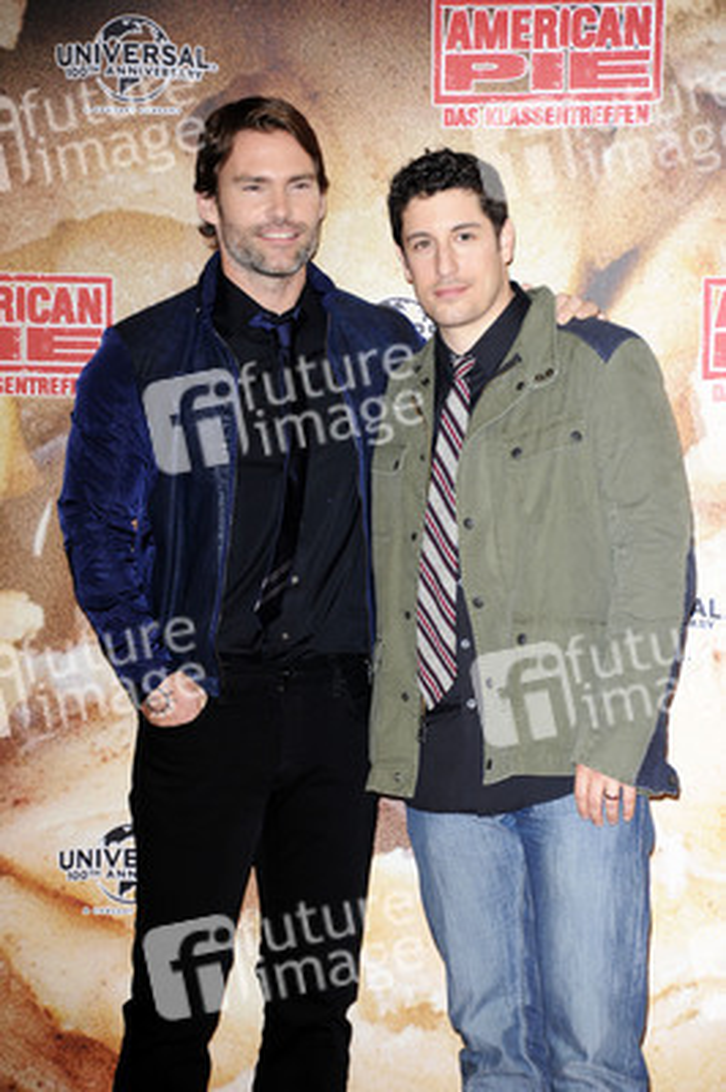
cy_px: 546
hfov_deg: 8.1
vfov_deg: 12.1
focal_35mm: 170
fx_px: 5151
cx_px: 363
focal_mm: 170
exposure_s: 1/250
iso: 1250
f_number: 5.6
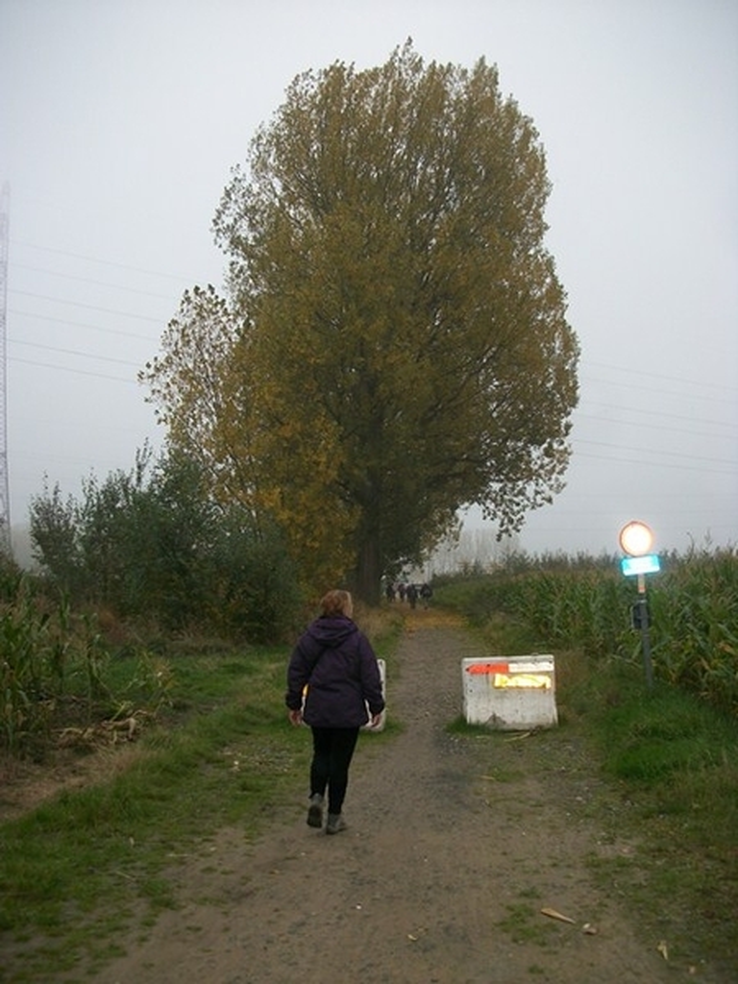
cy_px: 492
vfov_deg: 56.8
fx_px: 910
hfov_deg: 44.2
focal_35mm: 32
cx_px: 369
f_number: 2.9
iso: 80
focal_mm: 5.7
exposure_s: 1/125
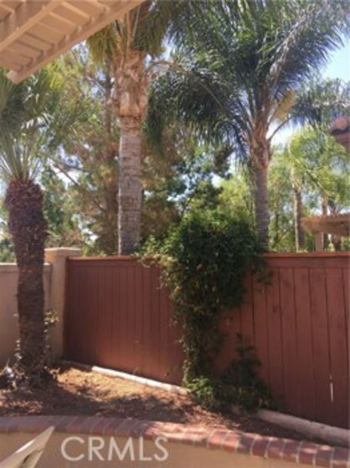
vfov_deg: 61.7
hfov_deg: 48.2
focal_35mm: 29
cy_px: 234
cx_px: 175
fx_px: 392
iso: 25
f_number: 2.2
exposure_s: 1/361
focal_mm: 4.15
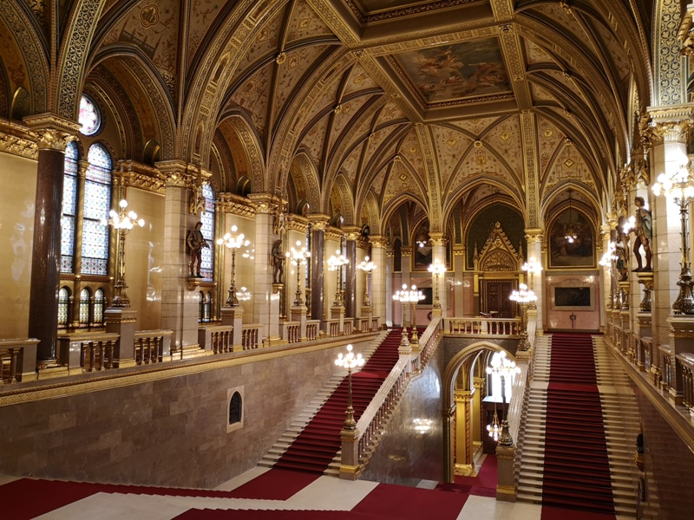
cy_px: 260
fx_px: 541
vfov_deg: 51.4
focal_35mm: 27
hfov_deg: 65.3
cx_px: 347
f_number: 1.8
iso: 250
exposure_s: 1/33.3
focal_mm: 3.95
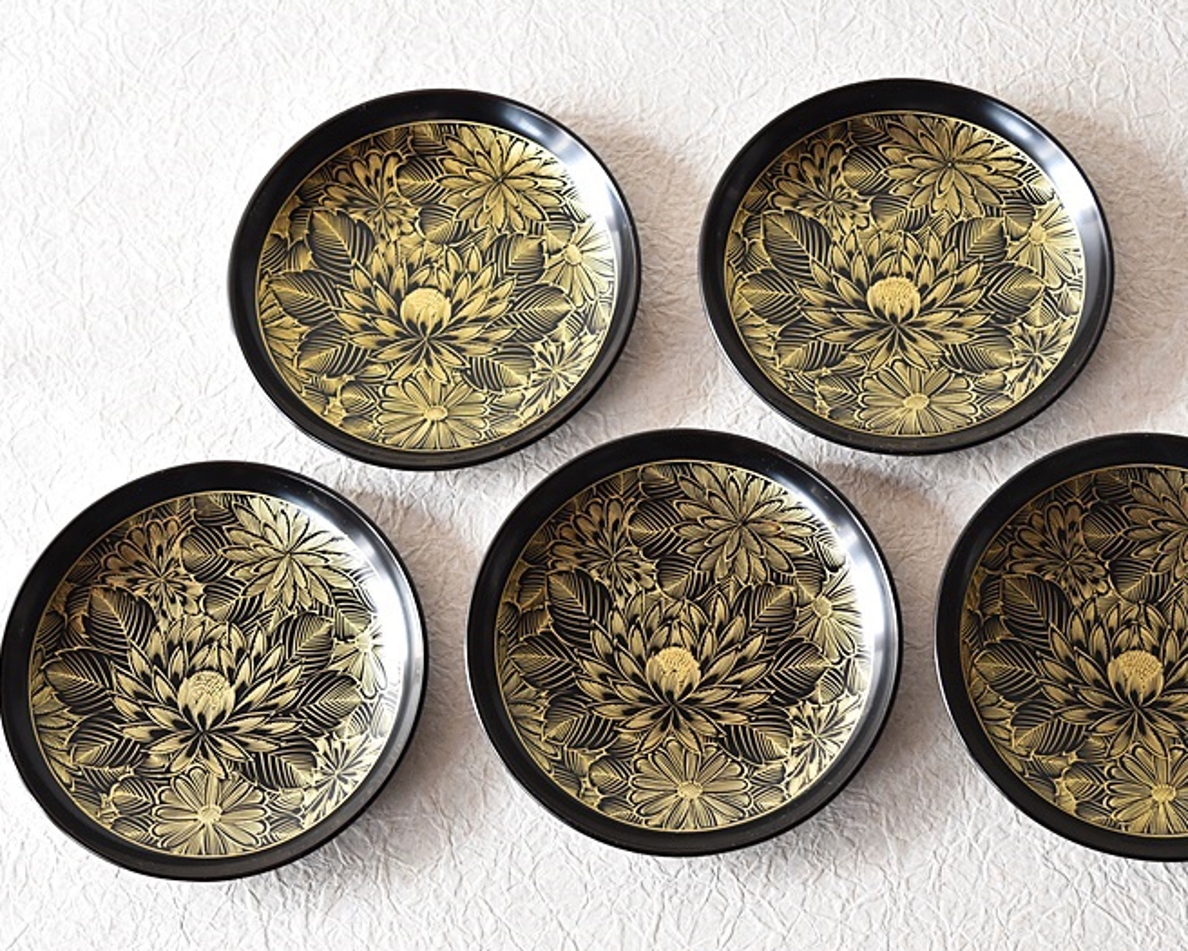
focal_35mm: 79
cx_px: 677
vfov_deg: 19.4
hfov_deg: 24.1
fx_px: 2778
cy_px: 474
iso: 800
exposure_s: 1/13
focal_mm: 46
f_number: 5.6
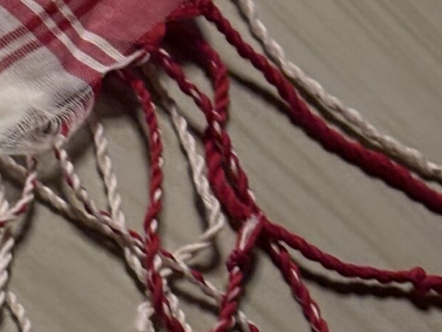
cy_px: 266
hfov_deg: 8.9
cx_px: -223
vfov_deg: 6.8
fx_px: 2771
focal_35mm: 217
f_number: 1.6
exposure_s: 1/25
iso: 320
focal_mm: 5.96
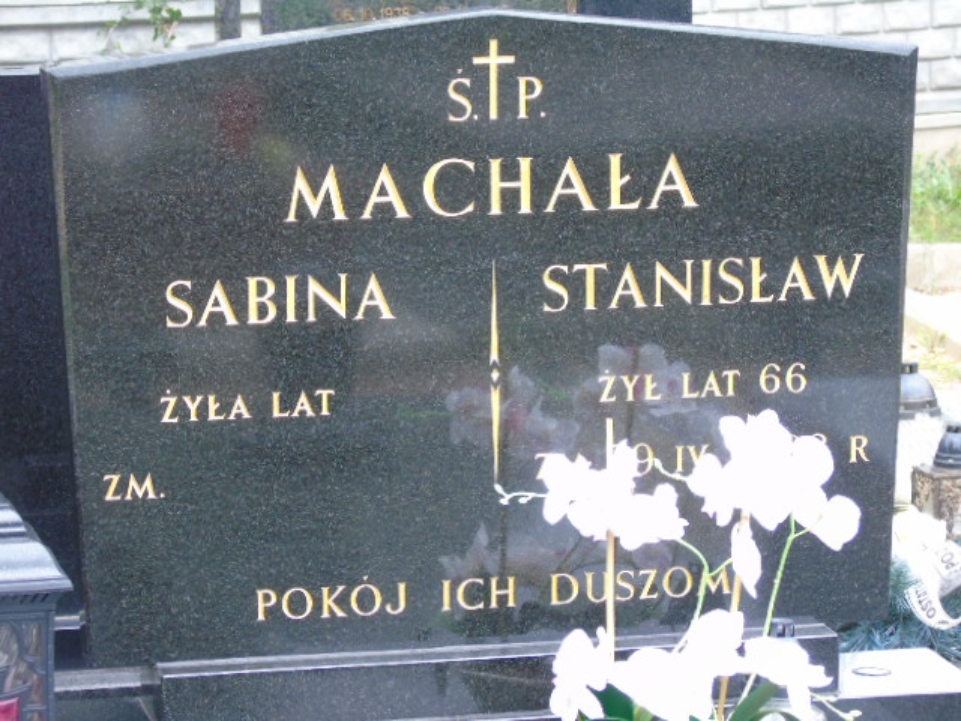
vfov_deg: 10.4
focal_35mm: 142
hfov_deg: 13.9
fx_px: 3942
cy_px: 360
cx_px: 480
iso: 400
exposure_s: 1/60
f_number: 4.7
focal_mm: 25
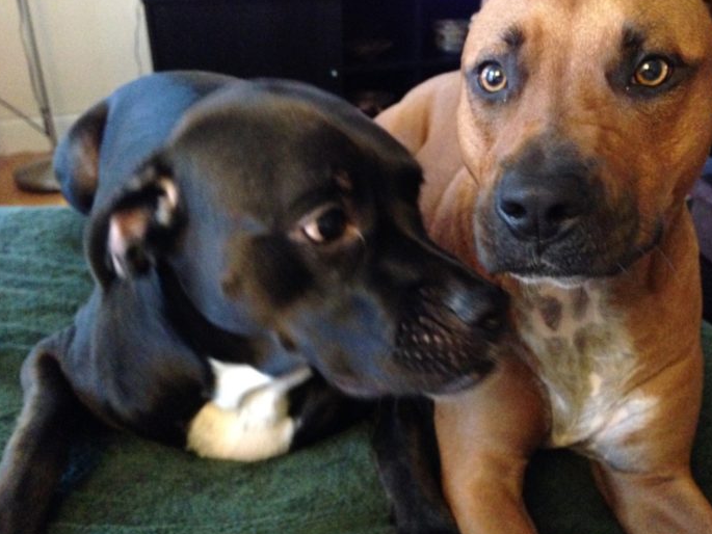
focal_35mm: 37
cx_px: 390
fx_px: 761
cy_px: 246
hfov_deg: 50.1
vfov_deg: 38.7
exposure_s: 1/15
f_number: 2.4
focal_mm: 4.12
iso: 800
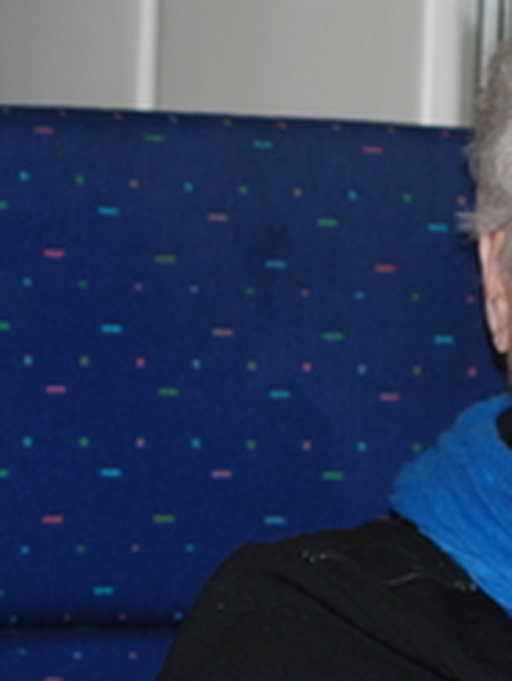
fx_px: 4334
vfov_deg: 9.0
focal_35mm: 220
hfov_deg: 6.8
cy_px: 443
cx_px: 238
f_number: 5.6
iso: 200
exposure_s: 1/60
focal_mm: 48
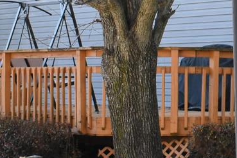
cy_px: -4
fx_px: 987
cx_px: 316
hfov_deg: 13.2
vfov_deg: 9.1
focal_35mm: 150
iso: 800
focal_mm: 18
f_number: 3.5
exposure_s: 1/400
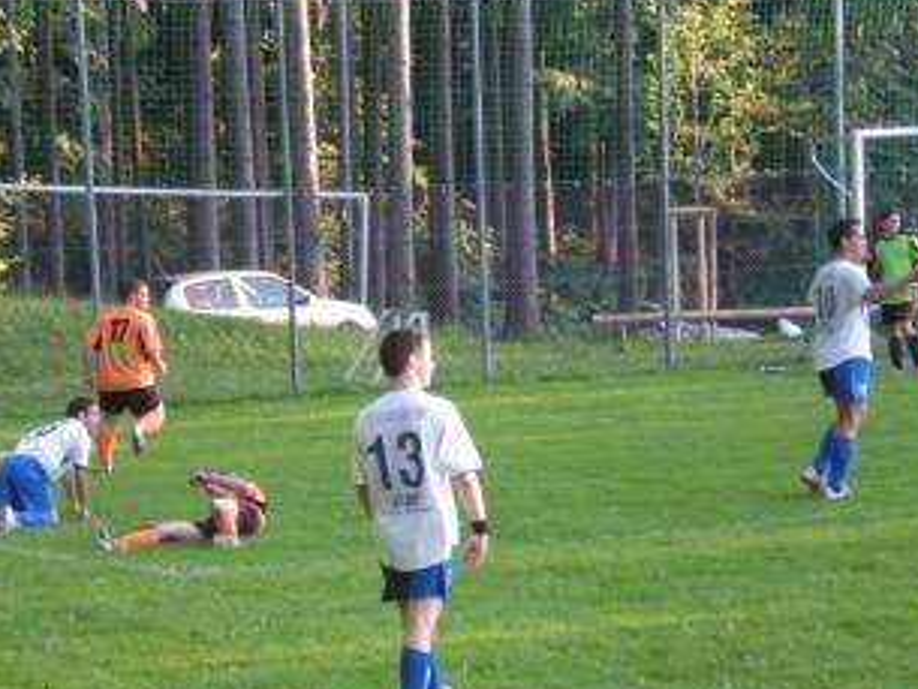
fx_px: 4086
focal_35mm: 154
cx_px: 379
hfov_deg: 12.8
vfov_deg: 9.6
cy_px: 418
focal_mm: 17.3
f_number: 5.7
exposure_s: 1/125
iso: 480
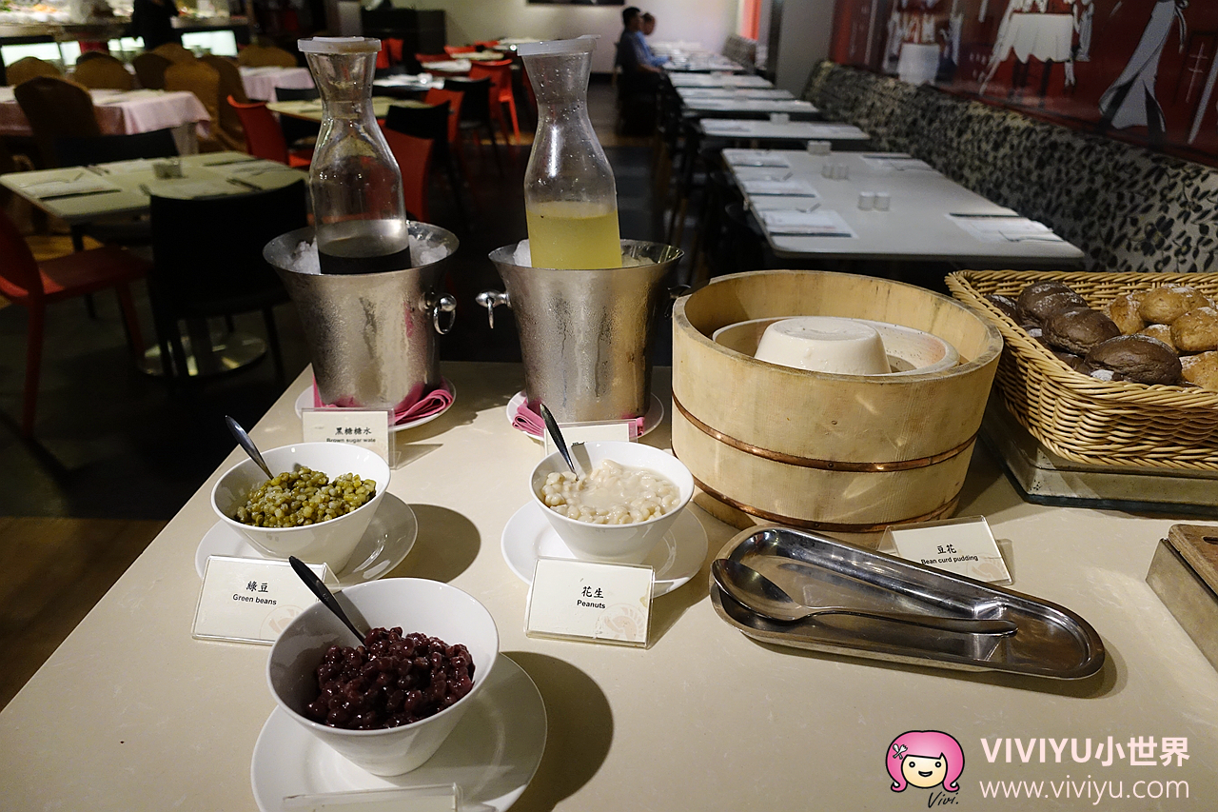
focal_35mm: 24
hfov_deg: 73.8
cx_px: 609
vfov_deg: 53.1
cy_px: 406
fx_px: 812
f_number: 2
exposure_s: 1/250
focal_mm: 8.8
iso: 1000
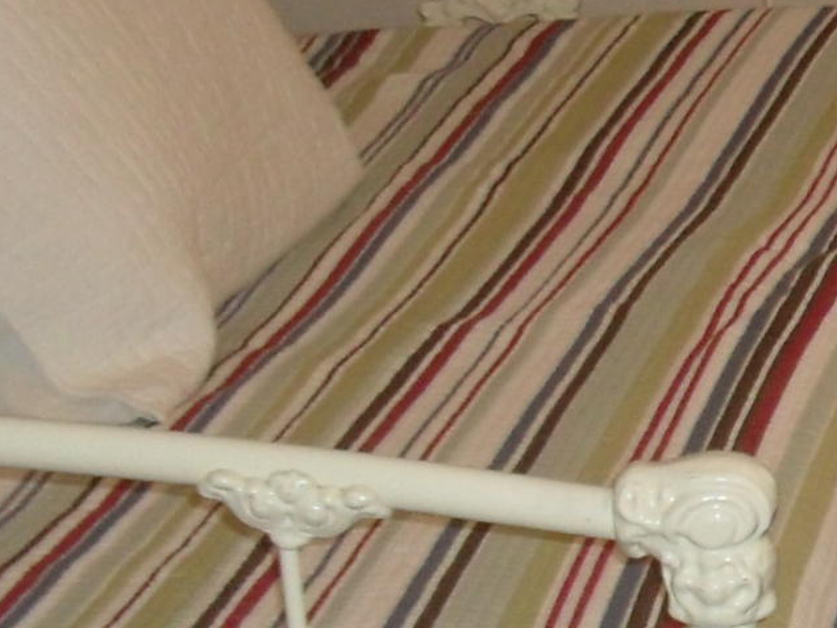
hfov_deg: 10.9
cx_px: 1675
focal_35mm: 165
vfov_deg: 9.0
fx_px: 3990
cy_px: 192
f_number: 3.2
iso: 200
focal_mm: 6.3
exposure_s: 1/45
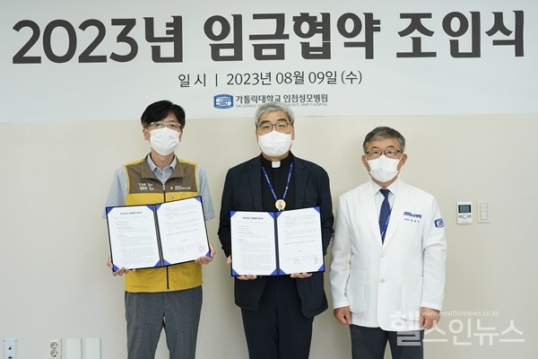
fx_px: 687
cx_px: 269
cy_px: 180
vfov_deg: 29.2
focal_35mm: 46
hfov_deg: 42.7
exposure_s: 1/800
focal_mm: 46
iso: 3200
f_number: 4
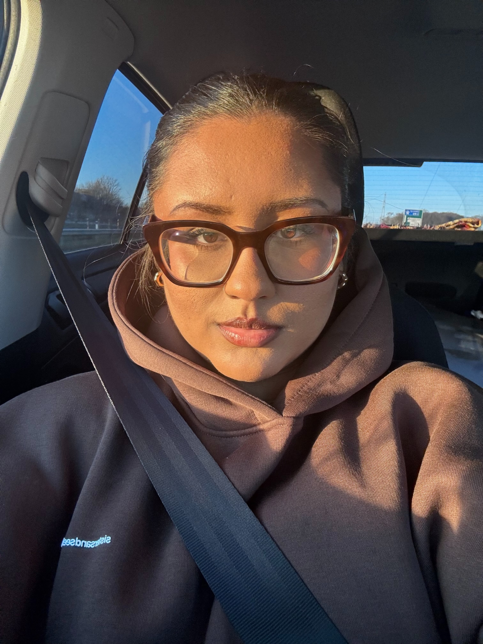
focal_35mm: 23
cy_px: 322
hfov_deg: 58.9
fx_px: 428
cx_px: 242
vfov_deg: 73.9
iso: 32
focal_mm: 2.69
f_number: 1.9
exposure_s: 1/100
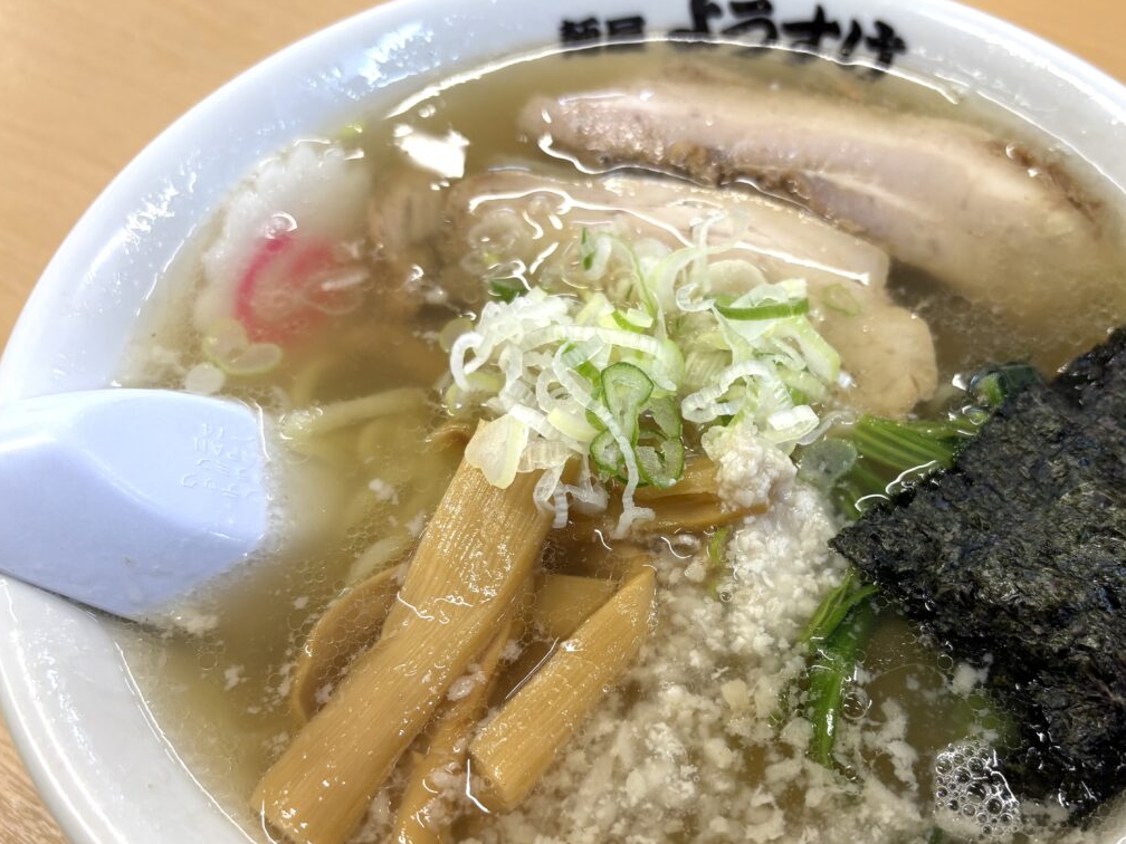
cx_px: 649
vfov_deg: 42.7
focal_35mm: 33
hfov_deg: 55.1
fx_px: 1073
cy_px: 514
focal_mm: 5.96
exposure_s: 1/100
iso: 64
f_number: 1.6
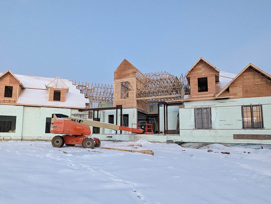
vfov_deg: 63.4
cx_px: 114
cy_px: 114
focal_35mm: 21
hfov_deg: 78.3
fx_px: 165
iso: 587
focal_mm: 1.95
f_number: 2.2
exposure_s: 1/23.8
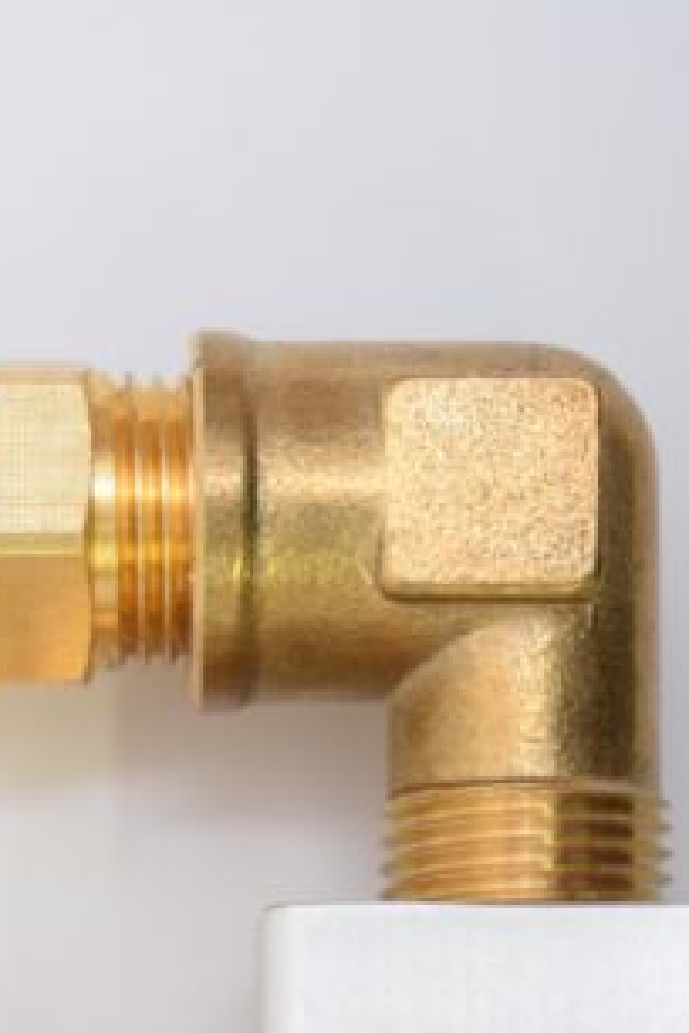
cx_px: 88
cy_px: 1408
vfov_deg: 13.3
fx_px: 4249
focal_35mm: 148
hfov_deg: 9.2
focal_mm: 28
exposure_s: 1/60
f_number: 4.2
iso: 500
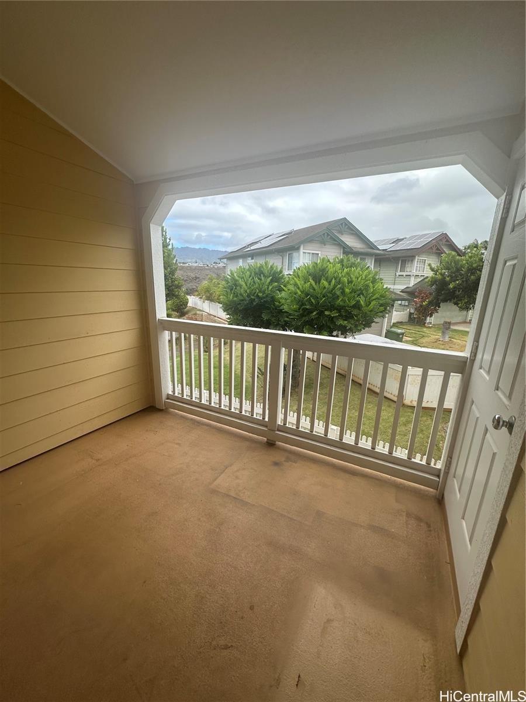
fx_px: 284
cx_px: 263
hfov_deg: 85.7
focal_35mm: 14
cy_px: 351
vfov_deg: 102.1
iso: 40
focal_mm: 2.22
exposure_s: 1/651
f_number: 2.2
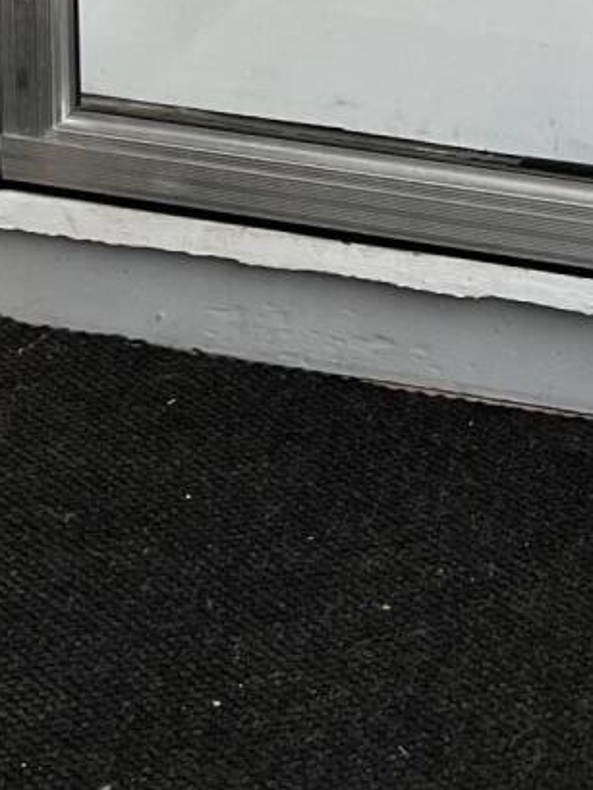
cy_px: -691
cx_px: 977
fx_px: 2899
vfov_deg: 13.7
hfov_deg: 11.1
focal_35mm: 127
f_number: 1.6
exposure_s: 1/350
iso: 50
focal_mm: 5.1
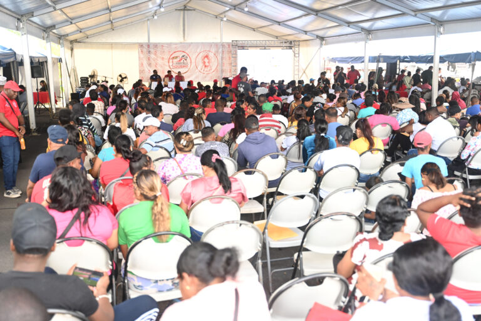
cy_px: 160
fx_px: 534
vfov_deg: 33.4
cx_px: 240
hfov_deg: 48.5
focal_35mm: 40
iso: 1250
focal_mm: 40
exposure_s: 1/500
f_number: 2.8
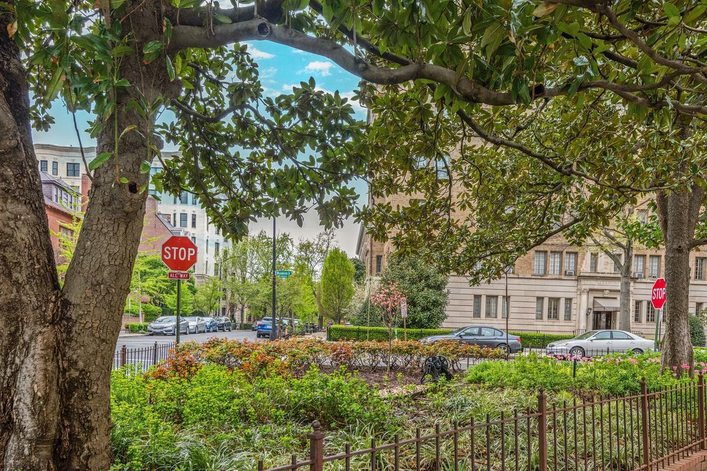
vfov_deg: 47.8
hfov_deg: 67.3
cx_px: 375
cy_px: 270
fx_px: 530
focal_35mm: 27
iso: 400
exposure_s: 1/60
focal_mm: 22
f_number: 8
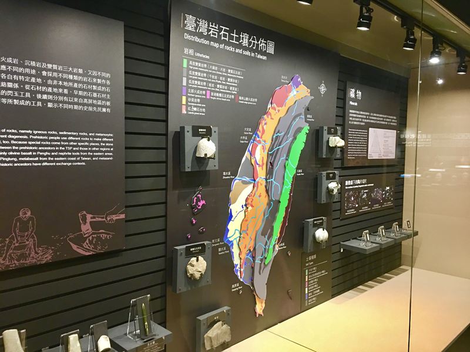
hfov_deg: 61.7
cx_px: 235
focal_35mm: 29
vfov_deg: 48.2
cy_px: 176
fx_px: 394
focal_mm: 4.15
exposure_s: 1/10
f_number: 2.2
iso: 100
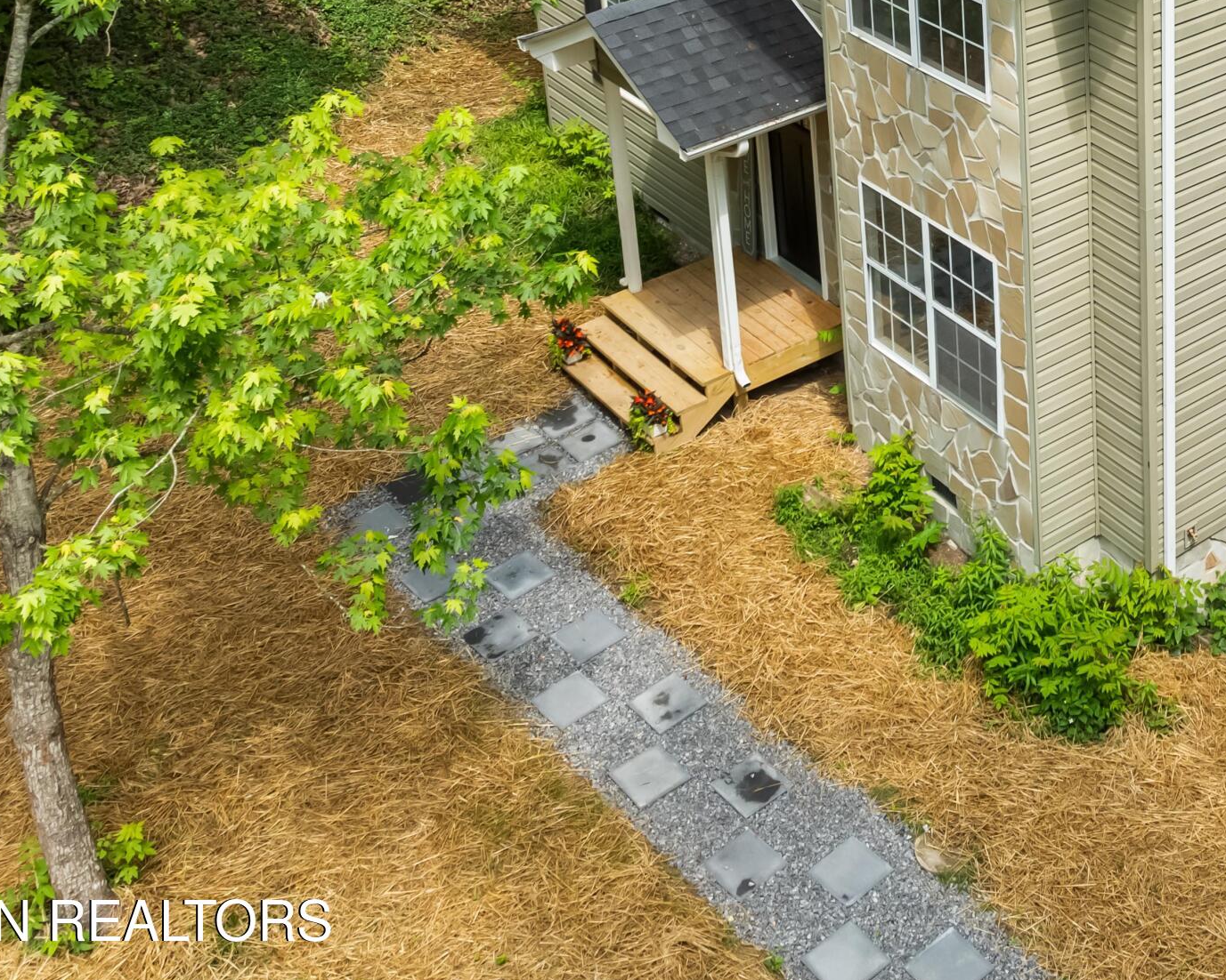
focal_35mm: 51
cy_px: 13
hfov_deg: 33.3
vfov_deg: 28.0
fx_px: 1851
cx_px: 1254
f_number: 2.8
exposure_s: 1/200
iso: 100
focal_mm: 12.29
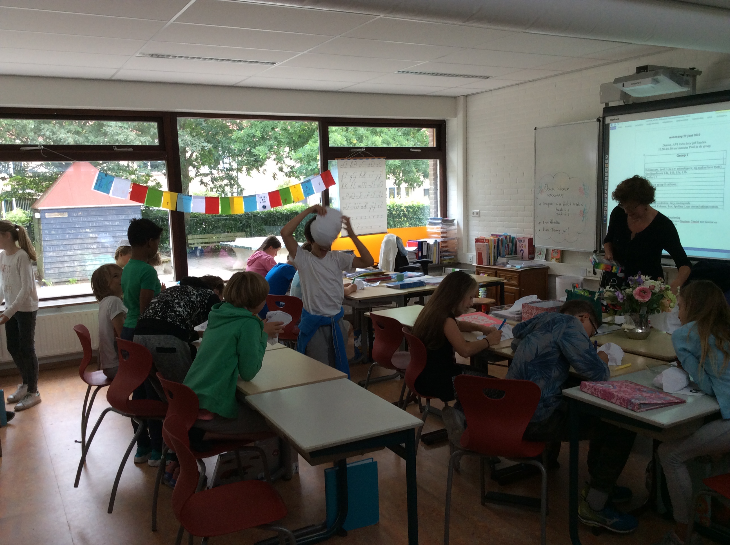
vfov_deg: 44.1
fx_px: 674
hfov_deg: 56.9
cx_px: 365
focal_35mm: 32
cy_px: 272
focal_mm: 3.3
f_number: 2.4
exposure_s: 1/50
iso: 40
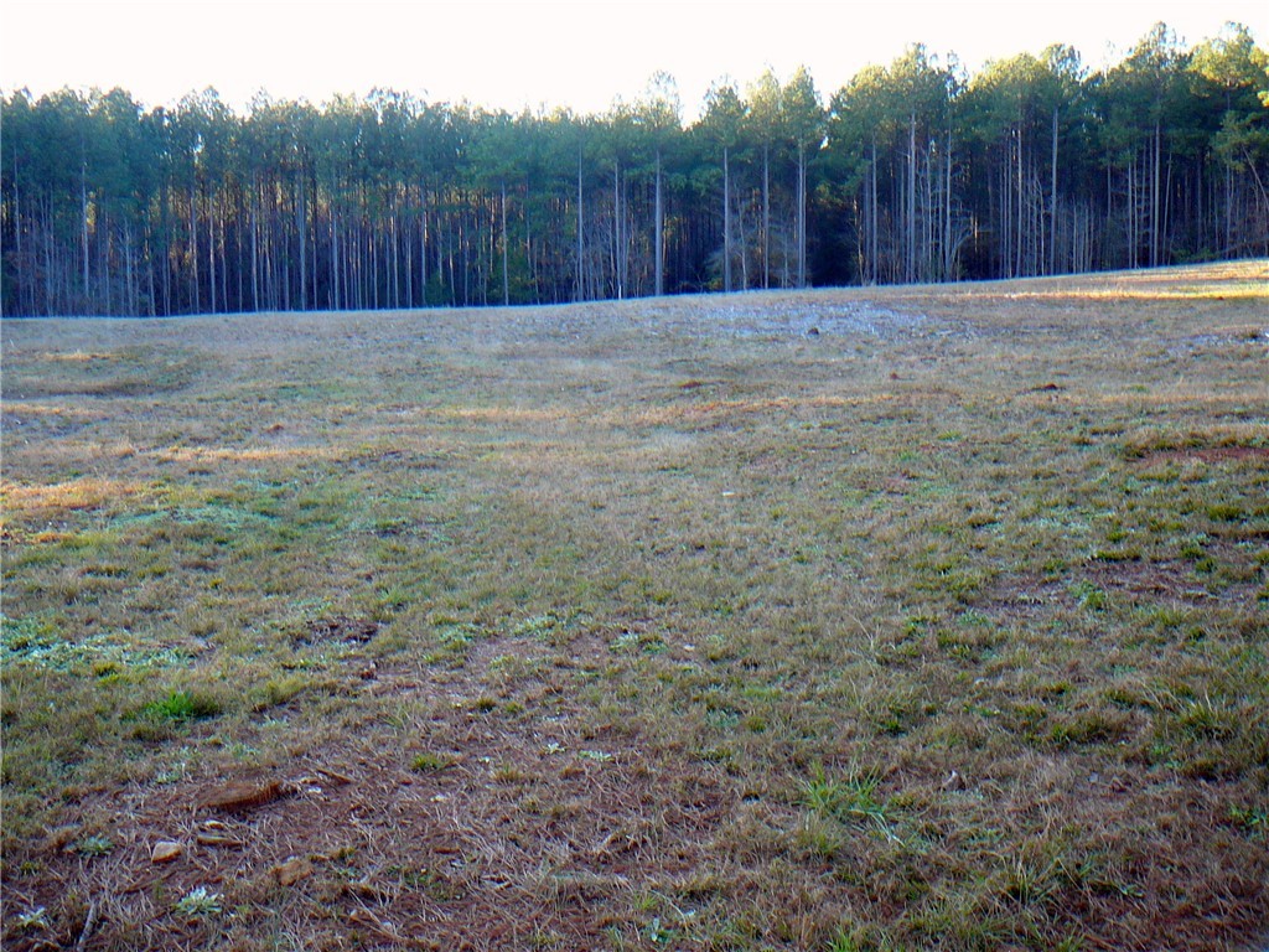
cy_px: 476
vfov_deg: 40.7
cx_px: 634
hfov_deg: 52.6
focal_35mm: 35
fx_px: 1283
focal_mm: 5.2
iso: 80
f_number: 2.8
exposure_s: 1/60
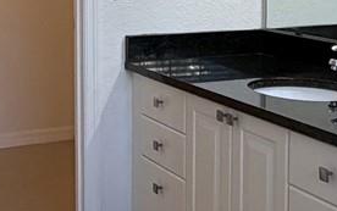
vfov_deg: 14.9
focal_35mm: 86
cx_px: 176
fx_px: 790
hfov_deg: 24.1
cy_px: -11
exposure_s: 1/120
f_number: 2.2
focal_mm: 2.22
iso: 200
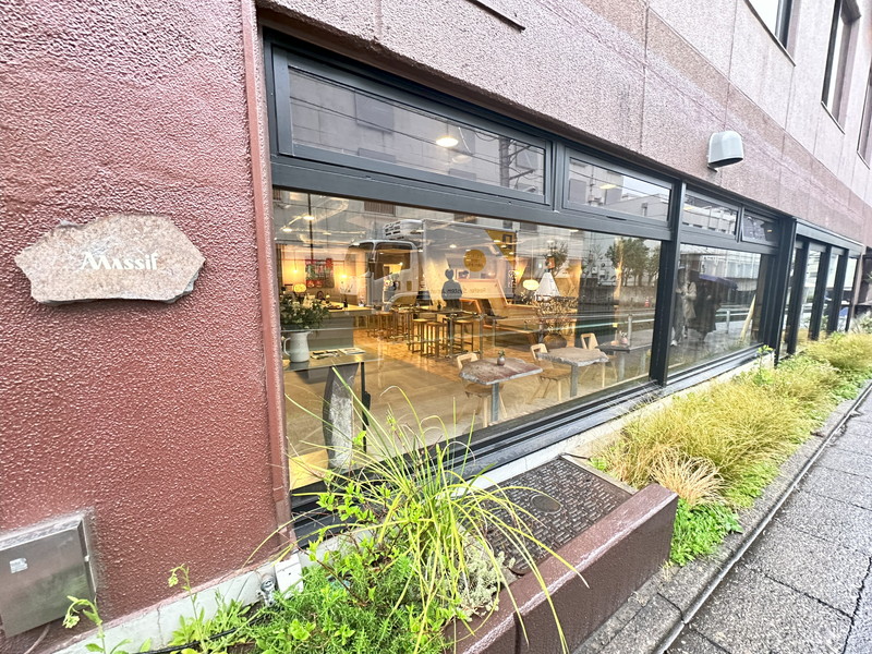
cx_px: 436
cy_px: 327
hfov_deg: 102.1
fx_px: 353
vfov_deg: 85.7
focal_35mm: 14
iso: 500
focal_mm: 2.22
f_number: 2.2
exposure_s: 1/50
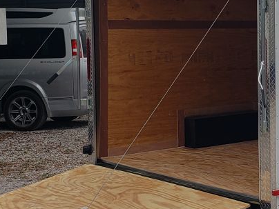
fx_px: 725
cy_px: 75
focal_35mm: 90
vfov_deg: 16.4
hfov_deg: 21.1
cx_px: 276
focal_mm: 4.3
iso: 50
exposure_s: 1/1399
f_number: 2.4
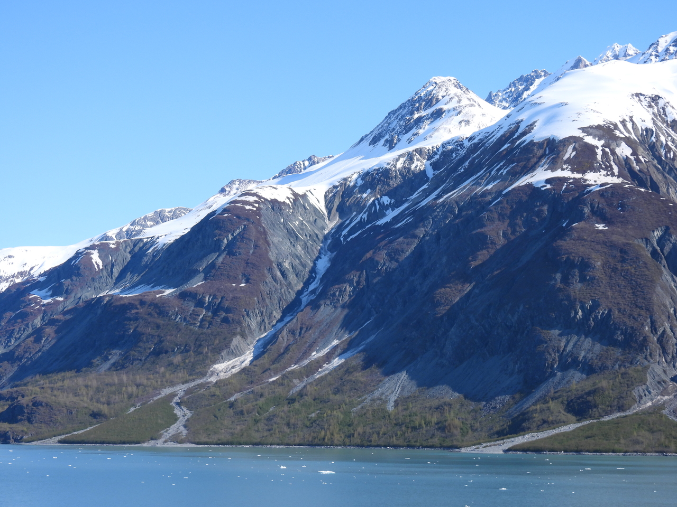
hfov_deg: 26.0
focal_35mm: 75
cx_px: 338
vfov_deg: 19.6
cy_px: 254
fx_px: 1467
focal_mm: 13.4
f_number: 3.5
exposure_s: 1/1000
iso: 100
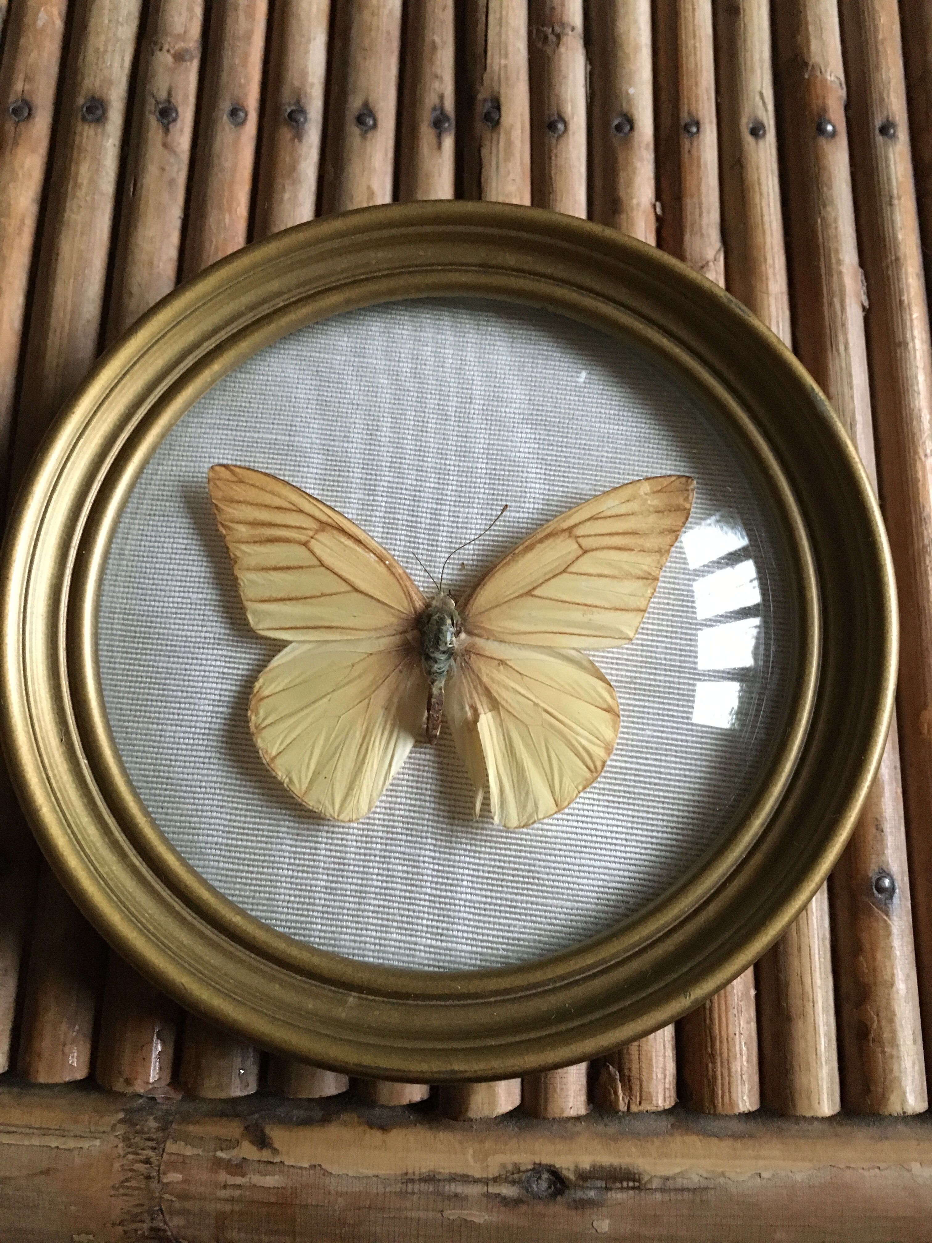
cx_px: 466
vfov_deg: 61.7
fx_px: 1041
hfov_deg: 48.2
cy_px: 622
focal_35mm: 29
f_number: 2.2
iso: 250
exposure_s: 1/17
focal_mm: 4.15
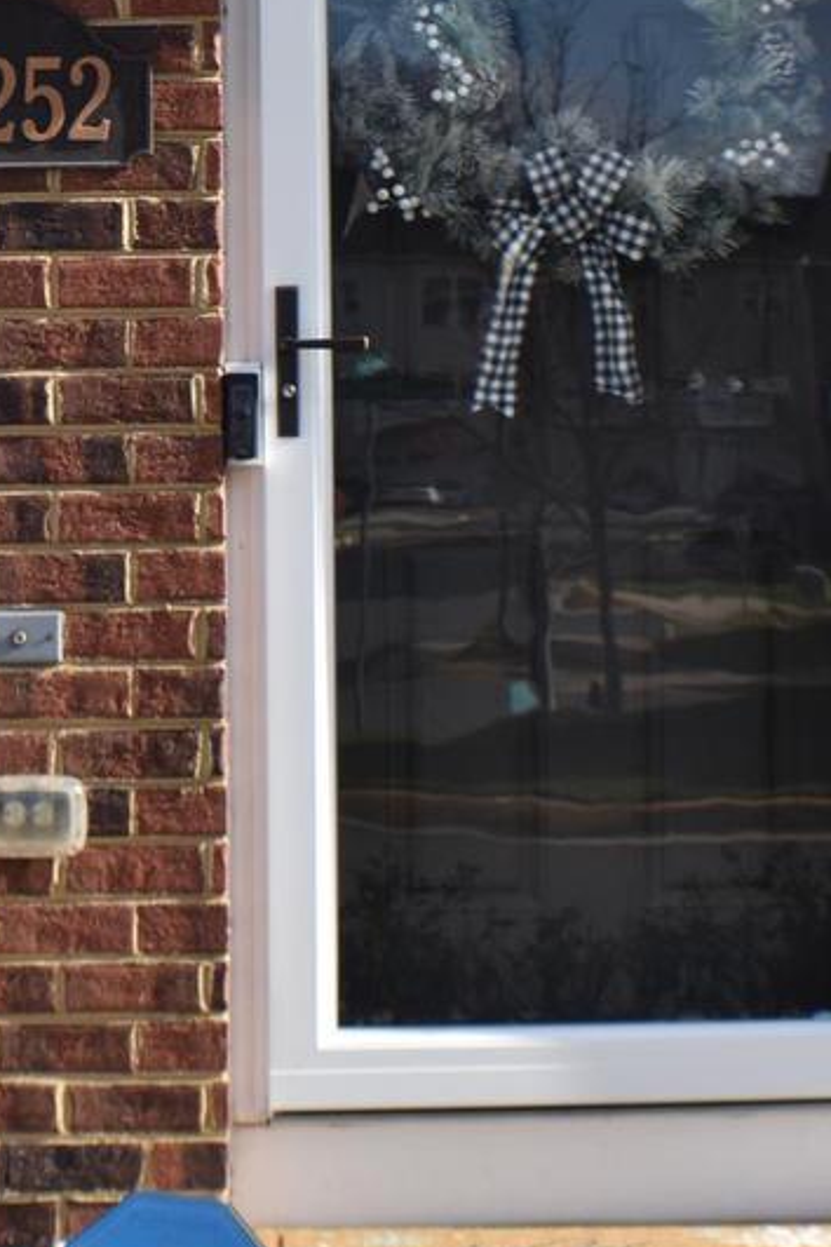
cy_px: -70
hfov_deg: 6.3
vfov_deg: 9.4
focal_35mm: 217
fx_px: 7513
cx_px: 120
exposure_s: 1/250
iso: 160
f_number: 8
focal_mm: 50
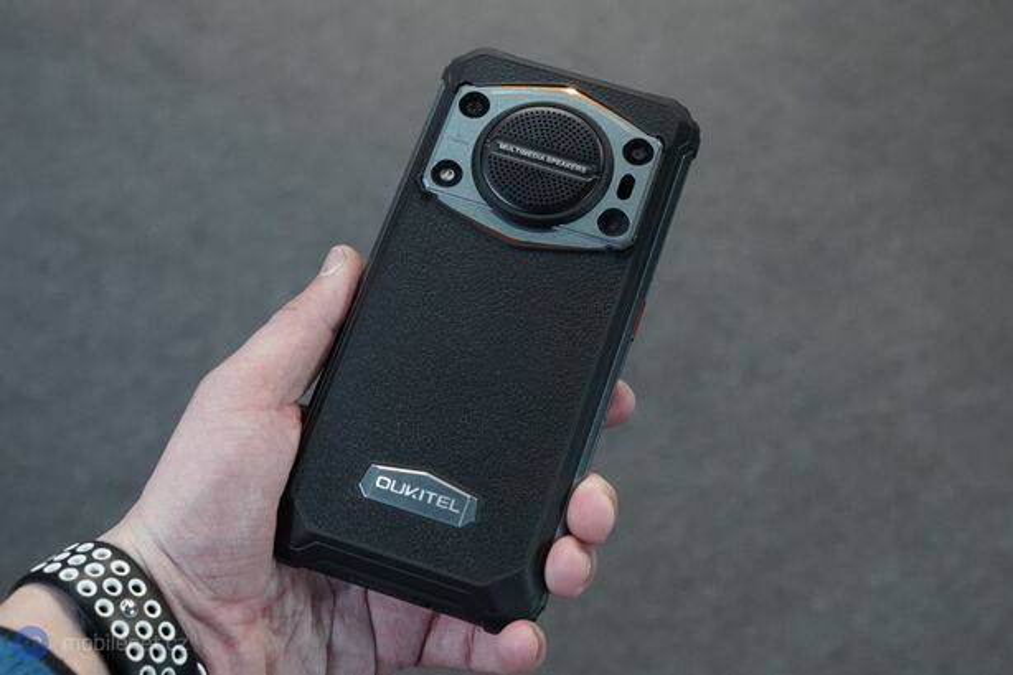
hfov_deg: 39.6
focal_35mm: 50
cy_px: 338
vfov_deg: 27.0
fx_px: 1406
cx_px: 506
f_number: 8
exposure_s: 1/160
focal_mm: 50
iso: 6400
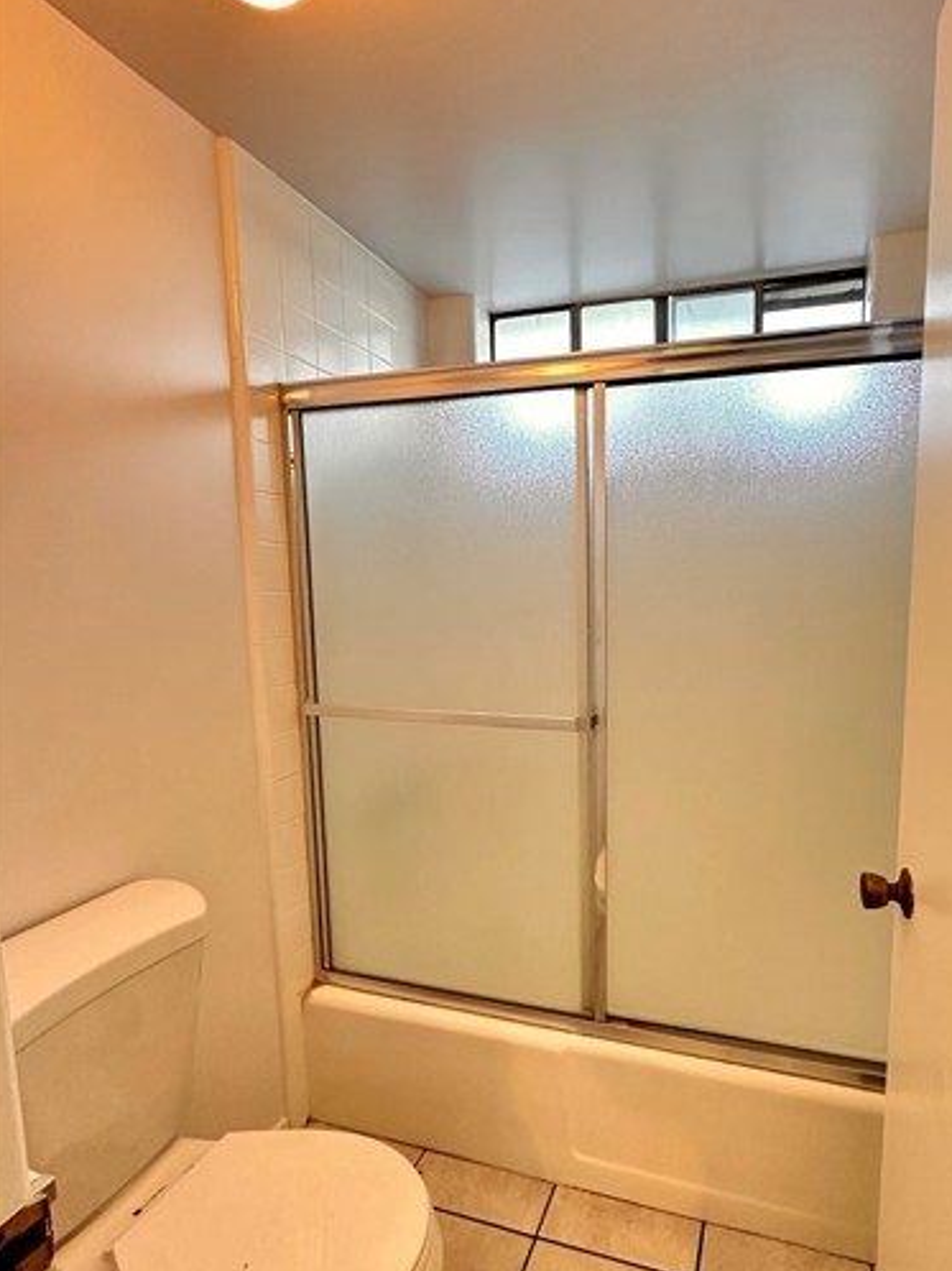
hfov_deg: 70.3
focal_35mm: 18
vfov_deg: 87.7
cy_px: 666
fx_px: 661
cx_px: 600
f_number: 2.2
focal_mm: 2.22
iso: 400
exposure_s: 1/60
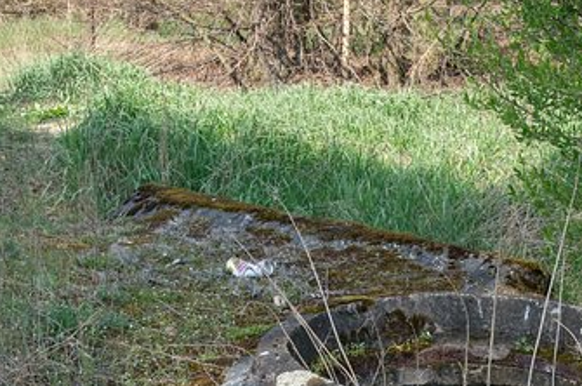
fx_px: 1178
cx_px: 415
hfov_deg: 27.5
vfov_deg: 18.0
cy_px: 420
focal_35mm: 73
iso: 200
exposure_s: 1/100
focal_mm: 22
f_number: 8
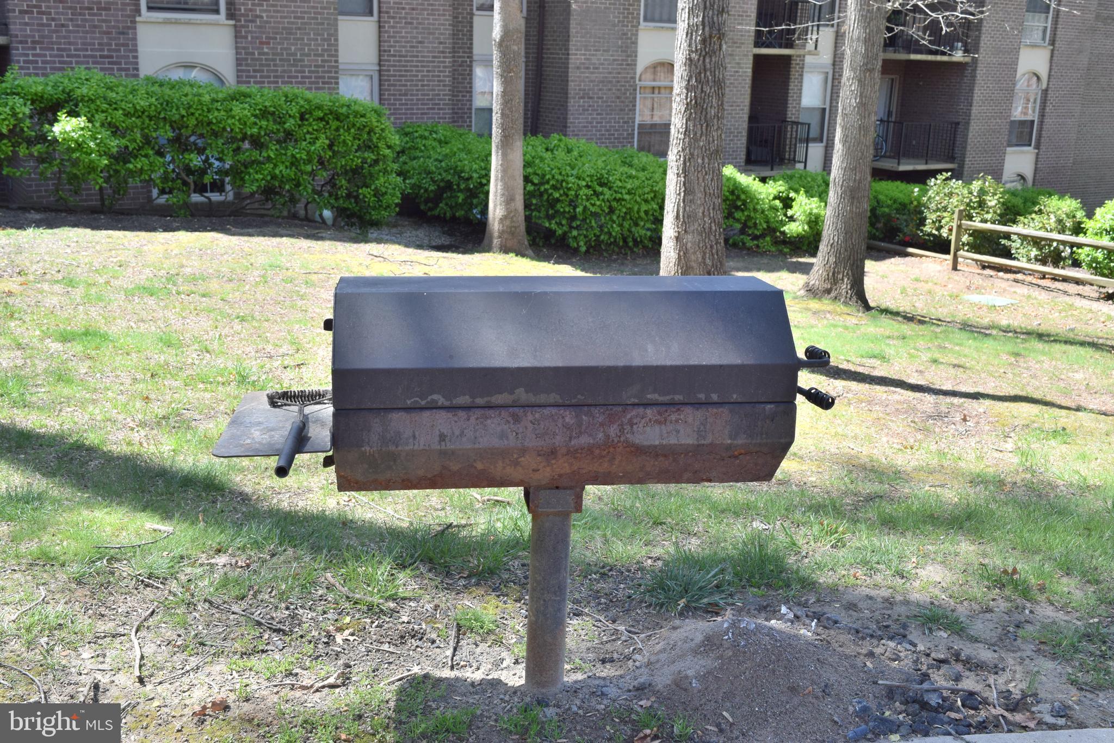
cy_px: 372
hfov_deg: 53.1
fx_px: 1114
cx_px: 557
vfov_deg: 36.9
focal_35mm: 36
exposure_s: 1/250
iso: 250
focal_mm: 24
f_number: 8
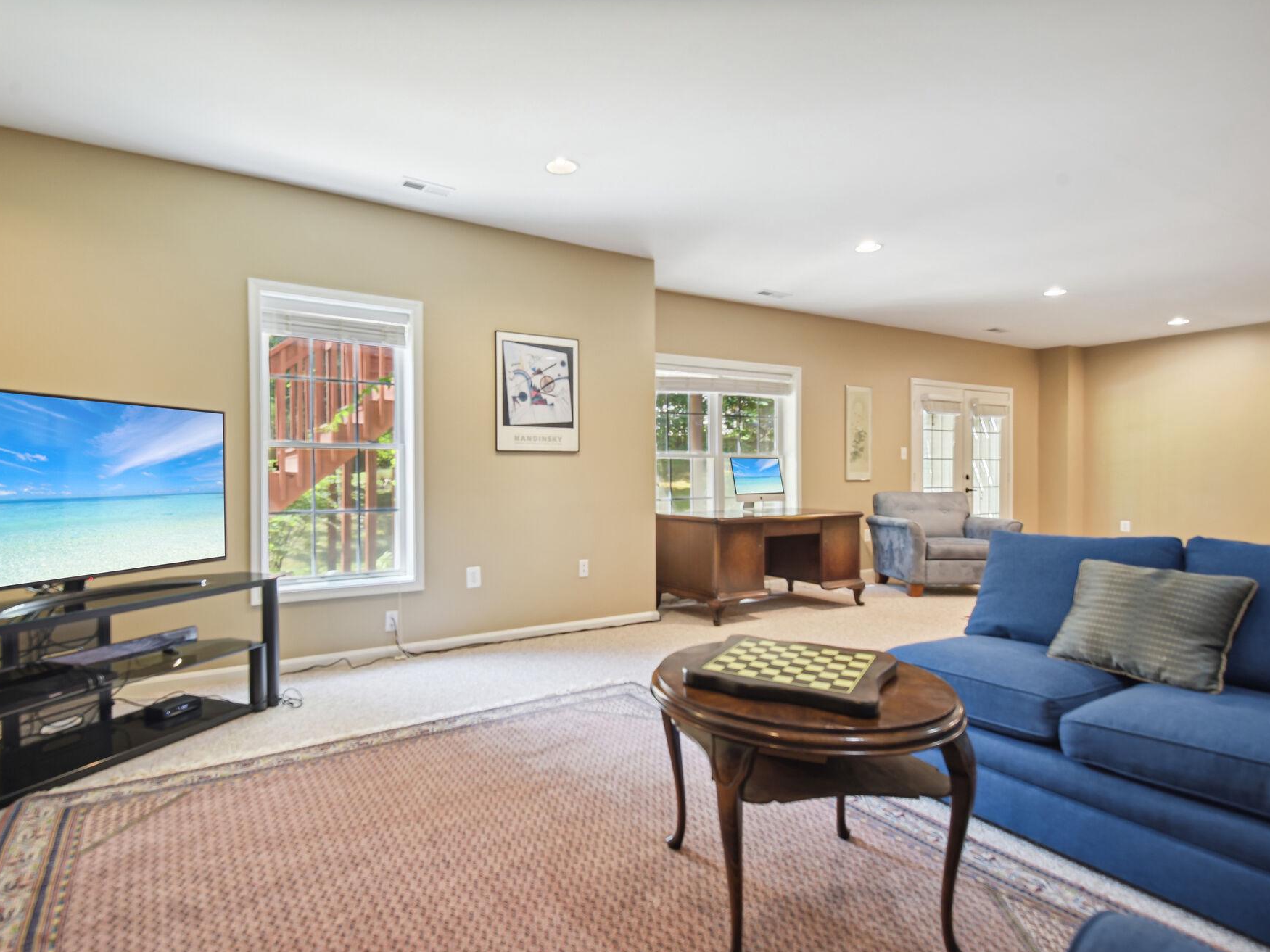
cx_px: 559
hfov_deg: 87.4
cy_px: 492
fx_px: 660
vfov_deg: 71.6
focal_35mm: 18
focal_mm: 16
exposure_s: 1/4
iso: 400
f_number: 8
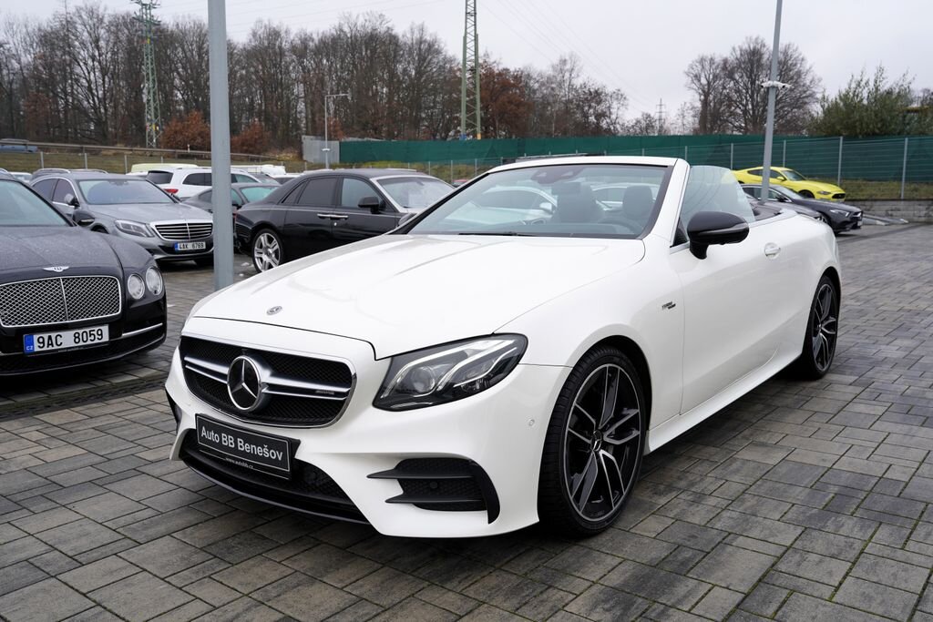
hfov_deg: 61.9
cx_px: 466
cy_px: 311
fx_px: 778
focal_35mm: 30
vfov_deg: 43.6
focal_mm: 30
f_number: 7.1
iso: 160
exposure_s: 1/160
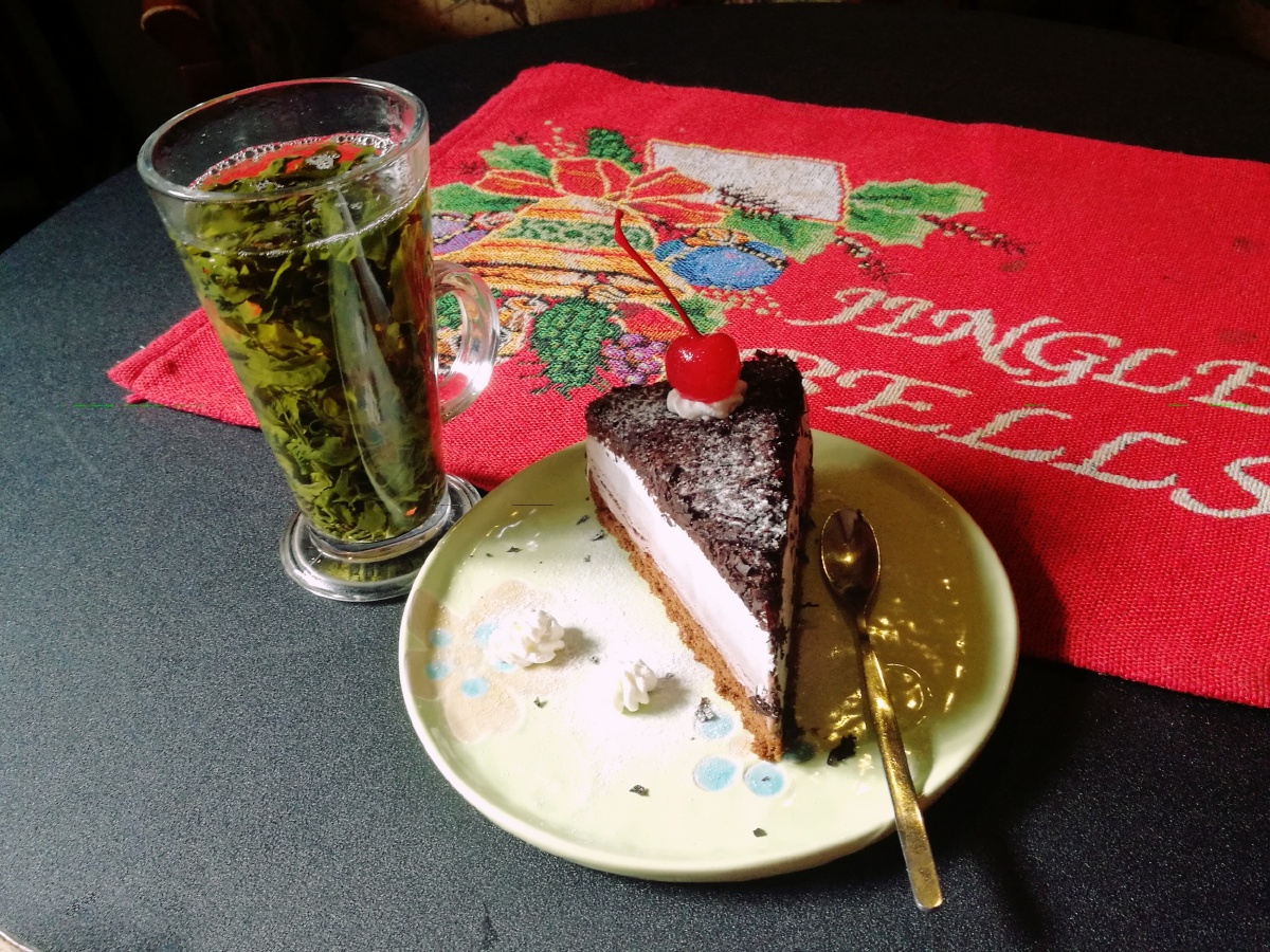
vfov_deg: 40.7
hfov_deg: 52.6
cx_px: 635
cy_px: 476
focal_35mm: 35
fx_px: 1284
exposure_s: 1/33.3
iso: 200
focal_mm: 4.5
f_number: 2.2
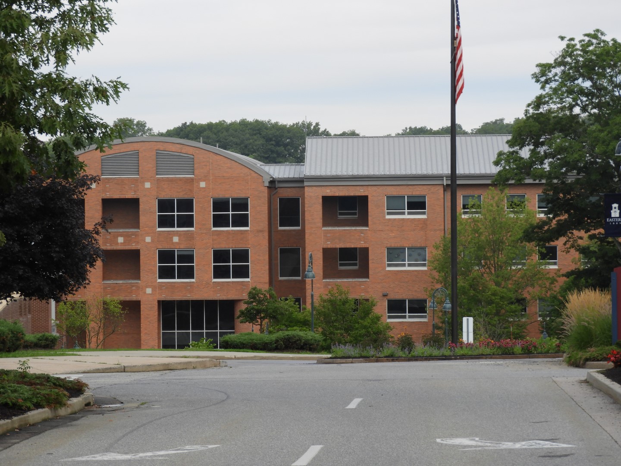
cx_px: 310
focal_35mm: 170
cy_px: 233
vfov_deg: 8.7
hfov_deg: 11.6
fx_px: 3050
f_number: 5.2
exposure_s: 1/100
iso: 100
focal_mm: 30.5
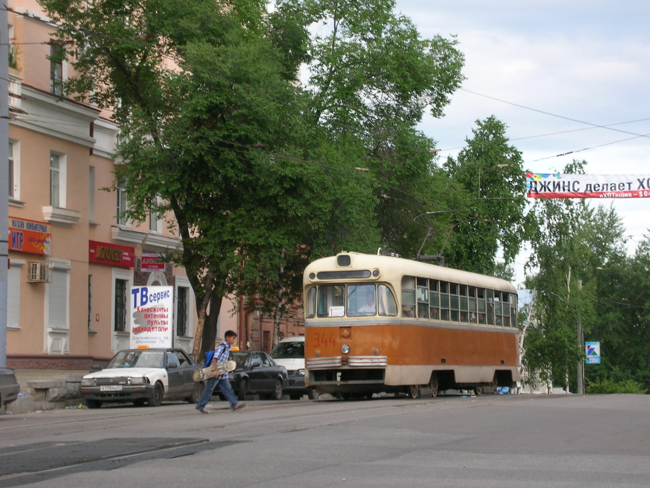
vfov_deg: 12.6
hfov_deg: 16.7
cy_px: 234
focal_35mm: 118
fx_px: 2216
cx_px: 353
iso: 50
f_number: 5.4
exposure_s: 1/51
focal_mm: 17.4
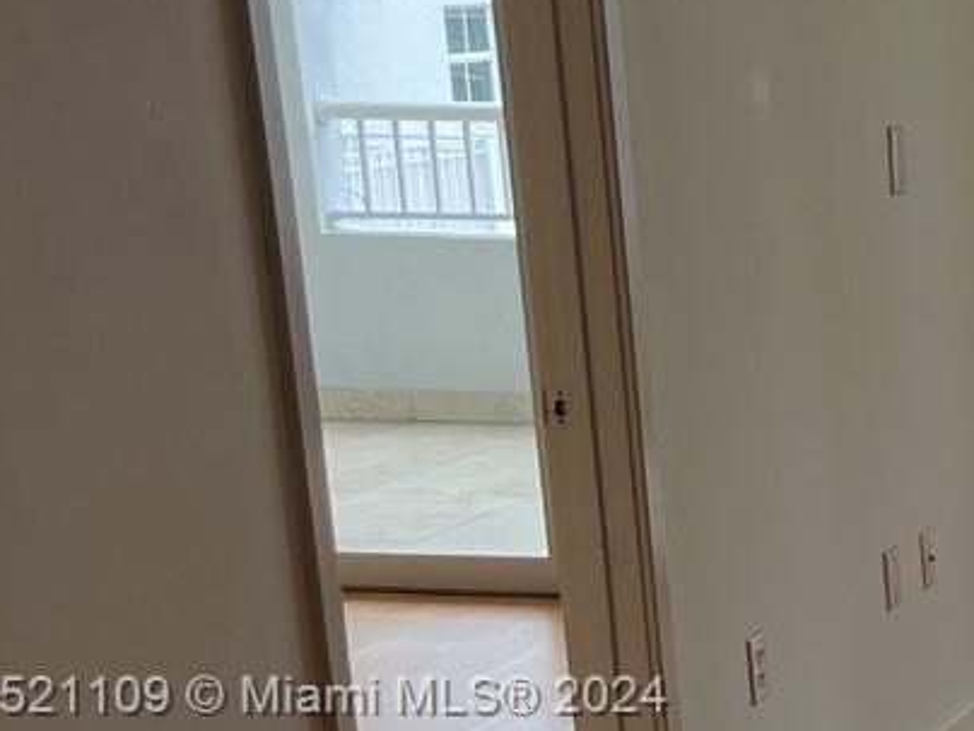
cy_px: 700
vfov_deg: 14.2
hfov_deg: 15.8
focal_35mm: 103
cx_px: 1825
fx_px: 2898
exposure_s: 1/121
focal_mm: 5.7
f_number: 1.5
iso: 50
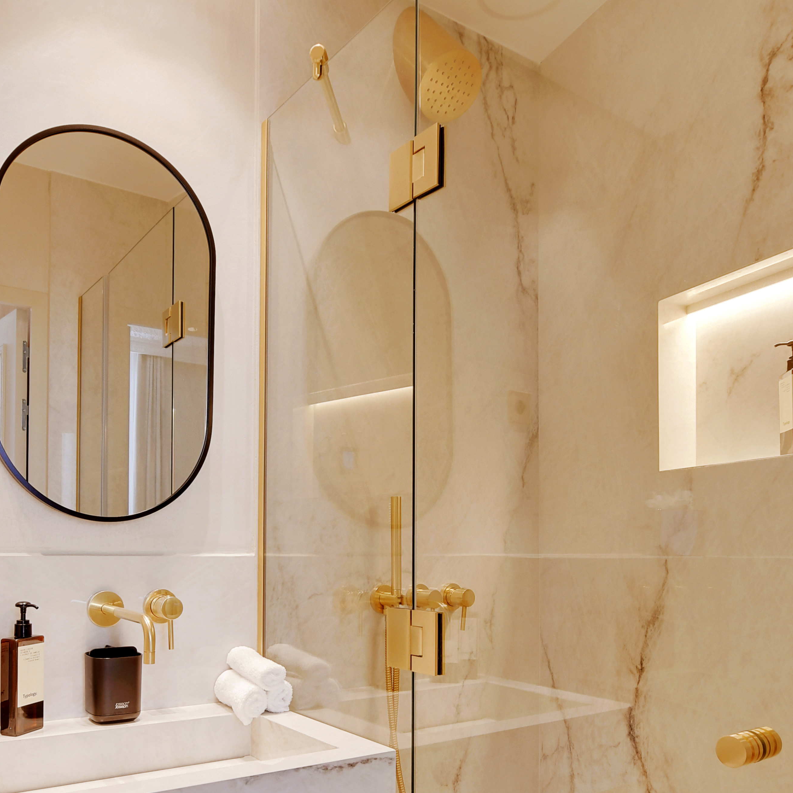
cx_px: 346
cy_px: 536
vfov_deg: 57.6
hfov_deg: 58.9
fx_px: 700
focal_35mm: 27
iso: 200
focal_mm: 10
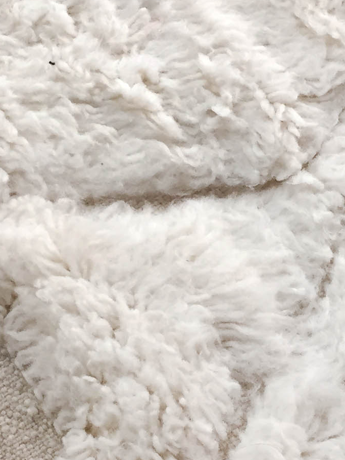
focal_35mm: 105
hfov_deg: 14.0
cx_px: 87
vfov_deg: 18.7
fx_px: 1395
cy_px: 234
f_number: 2.2
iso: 32
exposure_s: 1/33
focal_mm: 4.15
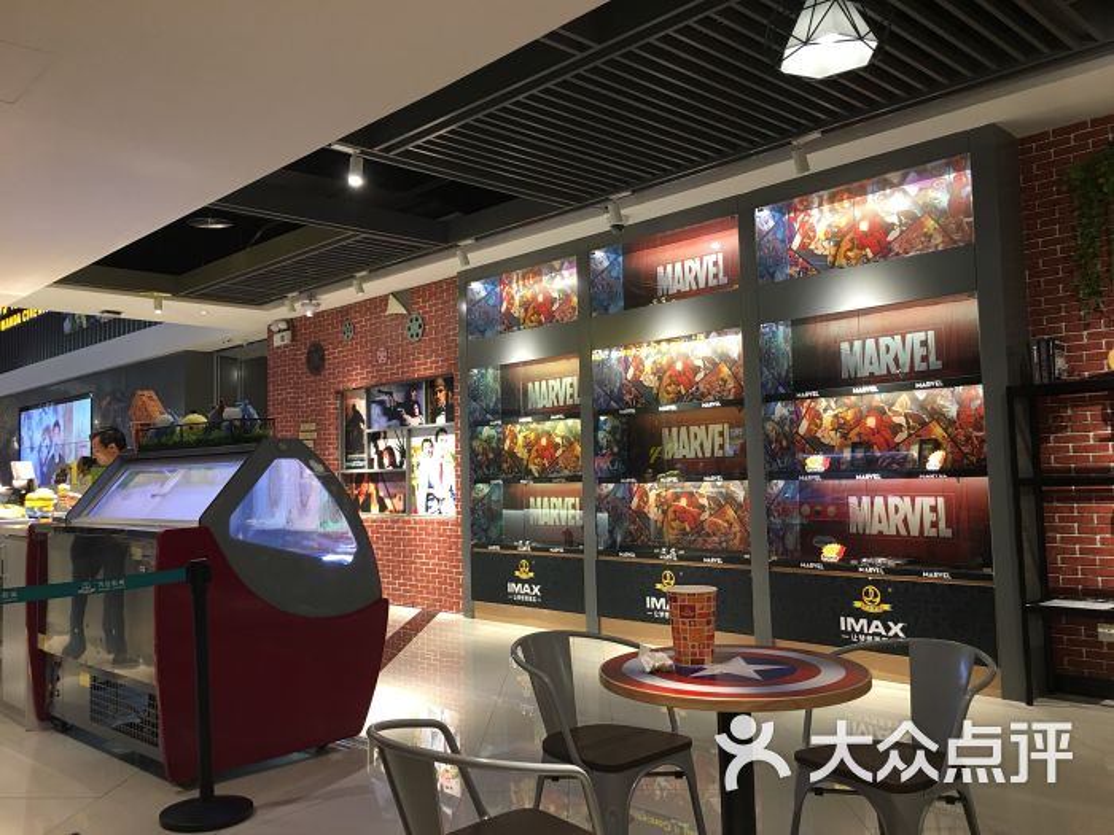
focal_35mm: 29
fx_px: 933
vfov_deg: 48.2
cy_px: 418
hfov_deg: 61.7
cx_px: 557
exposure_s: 1/17
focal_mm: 4.15
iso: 64
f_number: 2.2
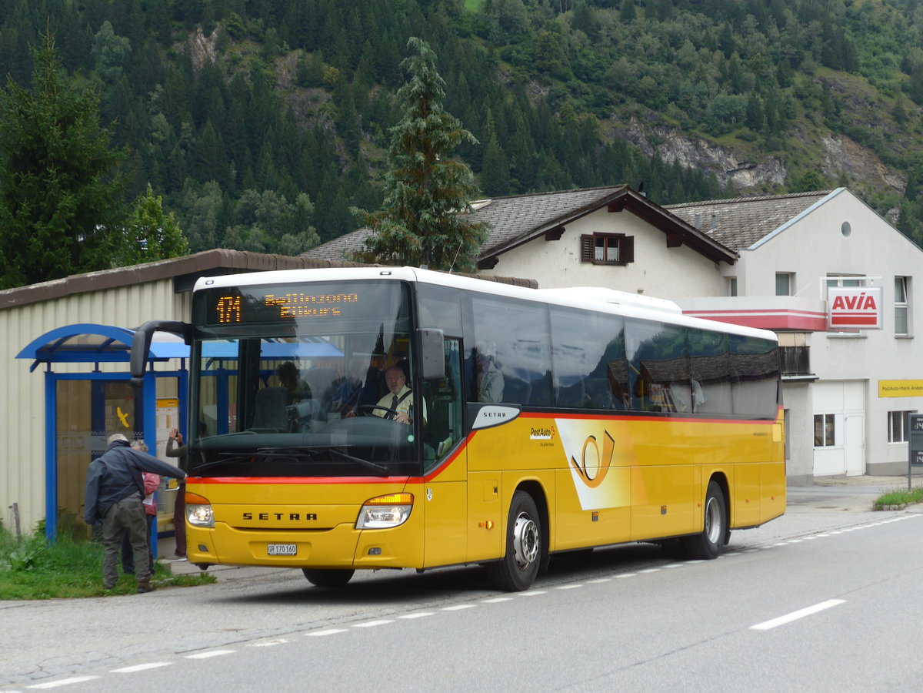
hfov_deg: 26.3
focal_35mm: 74
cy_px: 346
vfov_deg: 19.9
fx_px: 1973
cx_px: 462
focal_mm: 15
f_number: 4.2
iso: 80
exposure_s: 1/250
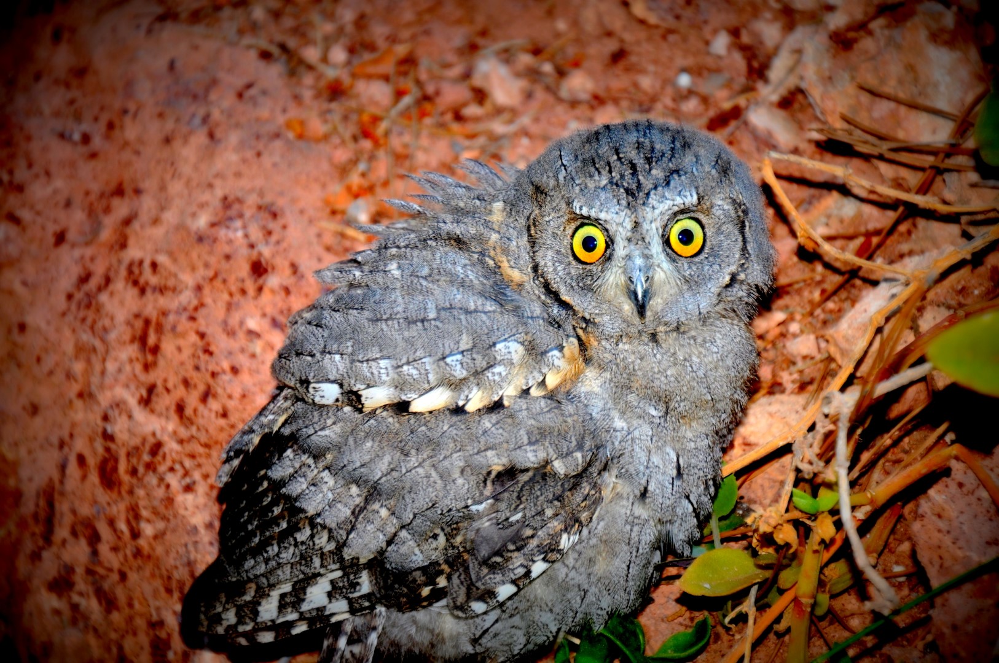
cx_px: 500
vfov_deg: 8.7
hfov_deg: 13.1
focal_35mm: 158
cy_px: 332
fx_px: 4365
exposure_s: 1/30
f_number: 5.6
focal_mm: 105
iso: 200
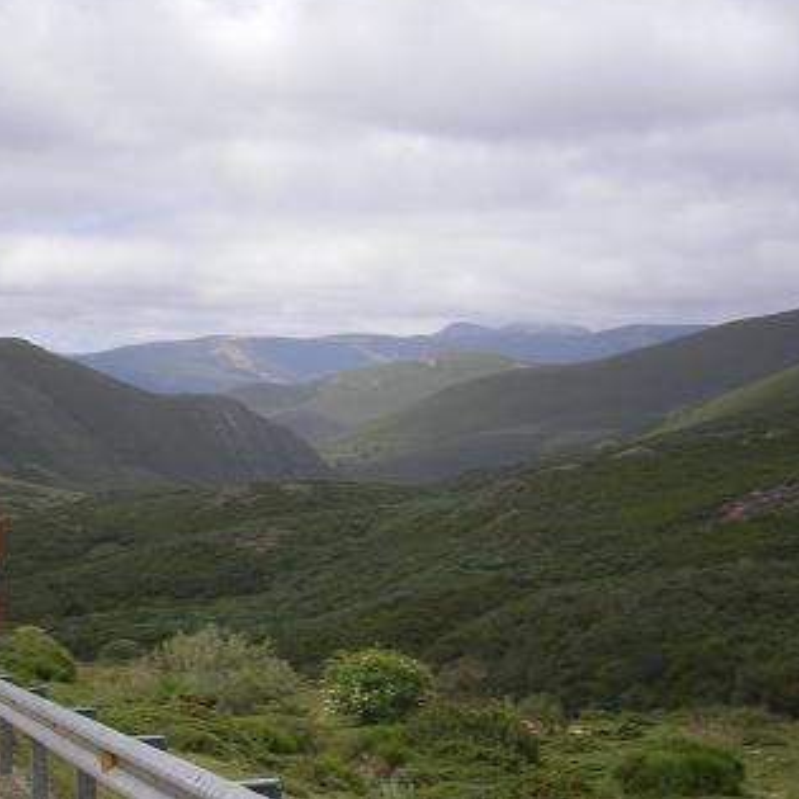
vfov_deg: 14.5
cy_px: 304
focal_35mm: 120
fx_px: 3134
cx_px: 317
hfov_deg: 14.5
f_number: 6.9
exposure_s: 1/160
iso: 64
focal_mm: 13.3
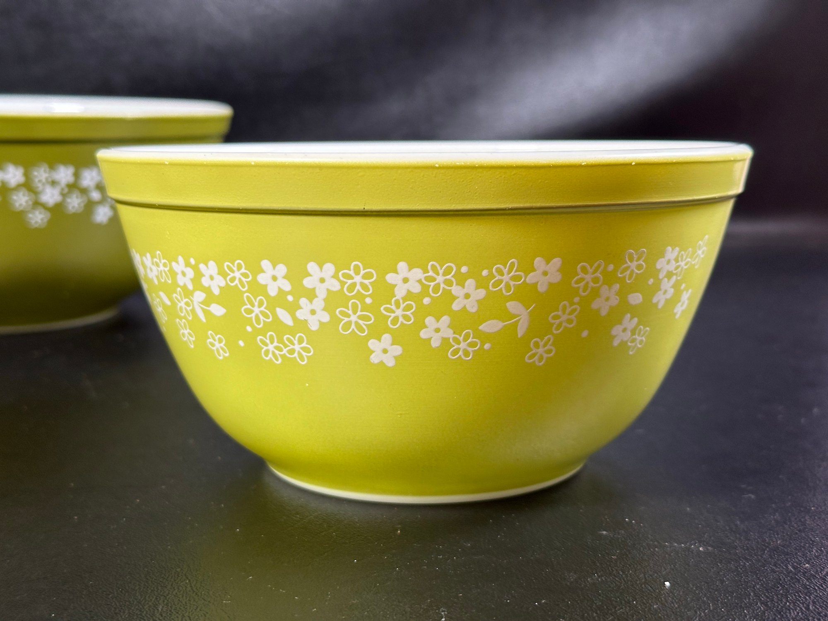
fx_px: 1148
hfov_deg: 39.7
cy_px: 310
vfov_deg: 30.3
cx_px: 414
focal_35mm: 48
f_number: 1.78
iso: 100
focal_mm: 6.86
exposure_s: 1/60
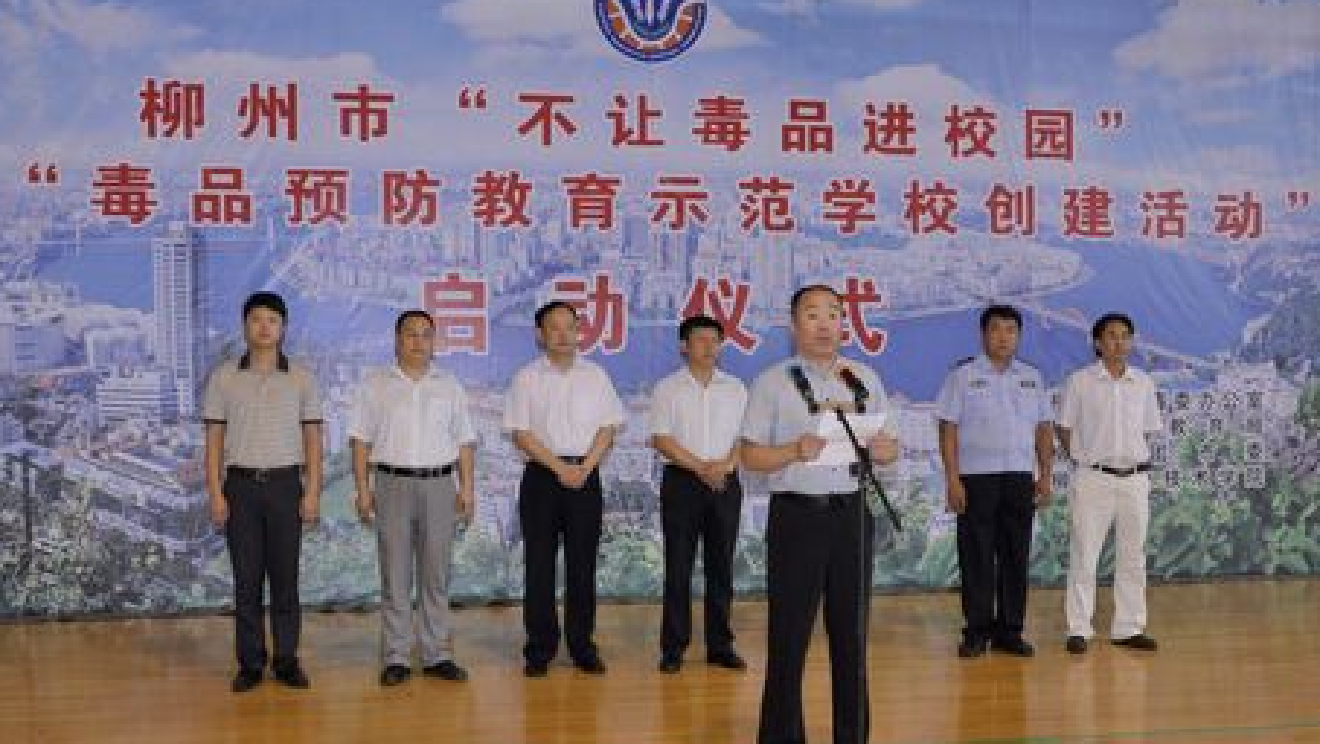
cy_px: 418
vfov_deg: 31.2
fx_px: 1331
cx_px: 625
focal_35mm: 38
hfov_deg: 52.7
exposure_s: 1/60
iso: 400
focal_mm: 22
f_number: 5.6
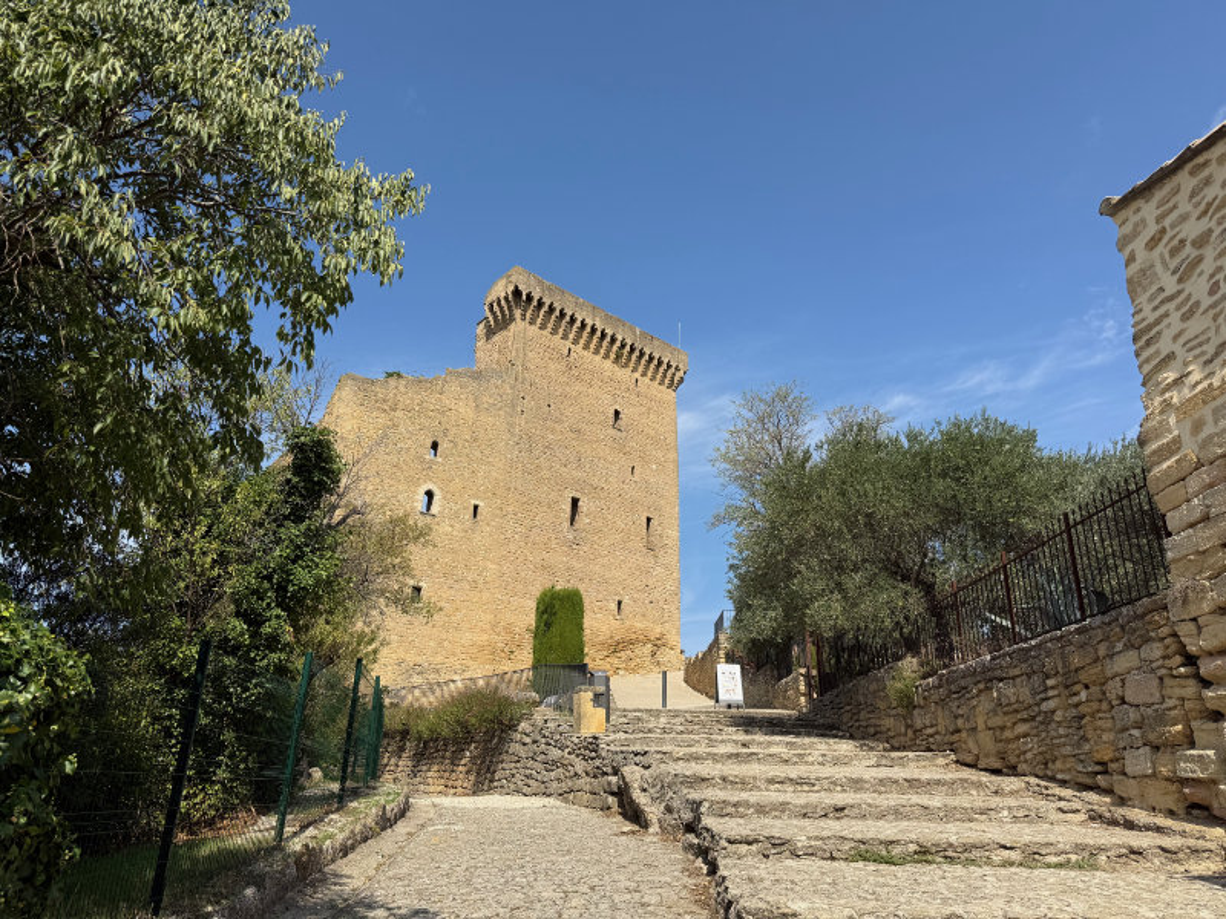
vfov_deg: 56.8
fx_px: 850
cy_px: 460
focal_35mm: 24
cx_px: 613
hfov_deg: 71.6
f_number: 1.8
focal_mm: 6.8
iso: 80
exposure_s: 1/5319
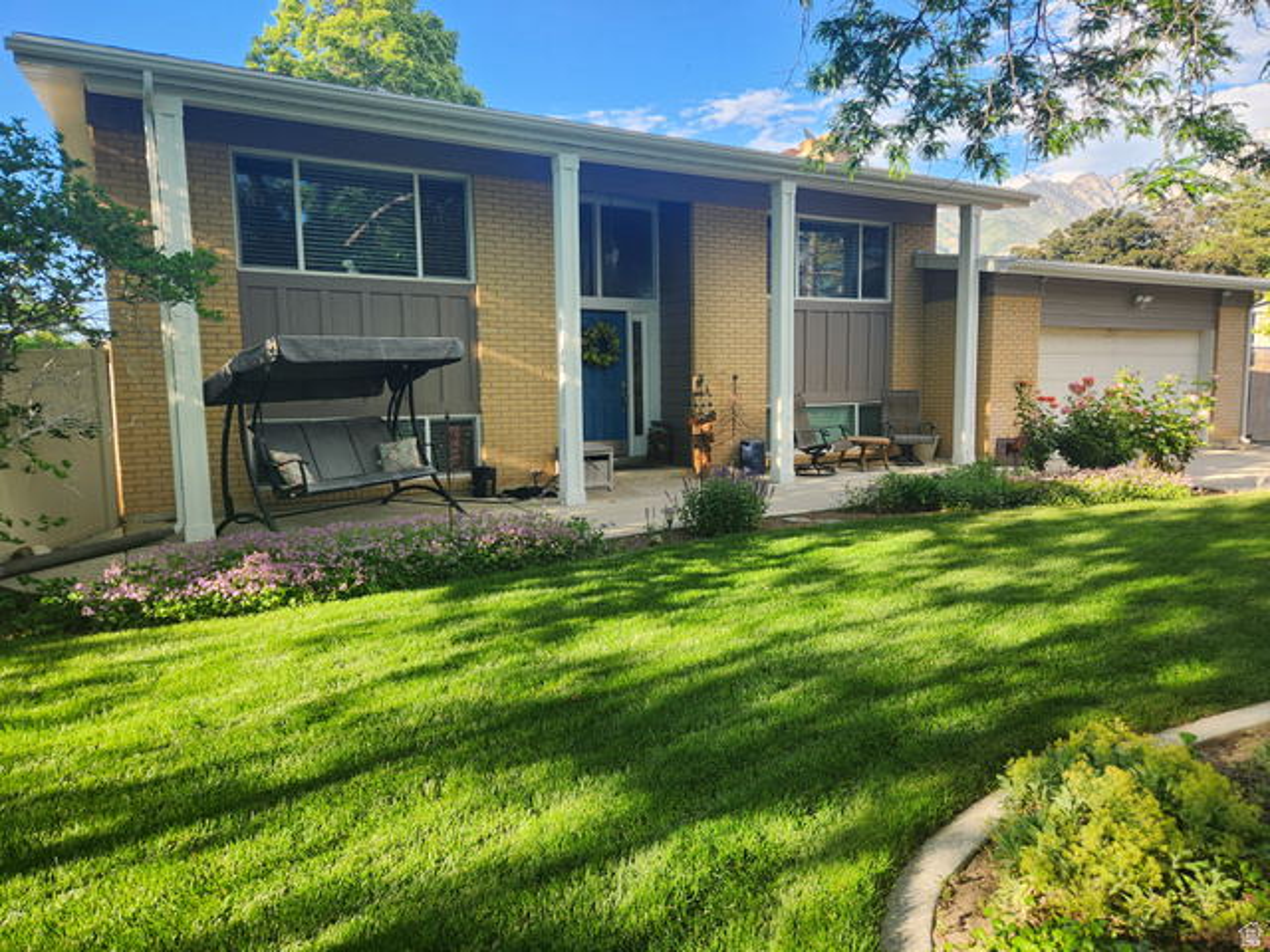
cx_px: 635
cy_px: 476
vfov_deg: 58.9
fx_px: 844
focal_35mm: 23
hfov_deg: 73.9
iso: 20
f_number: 1.8
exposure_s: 1/259
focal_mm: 5.4
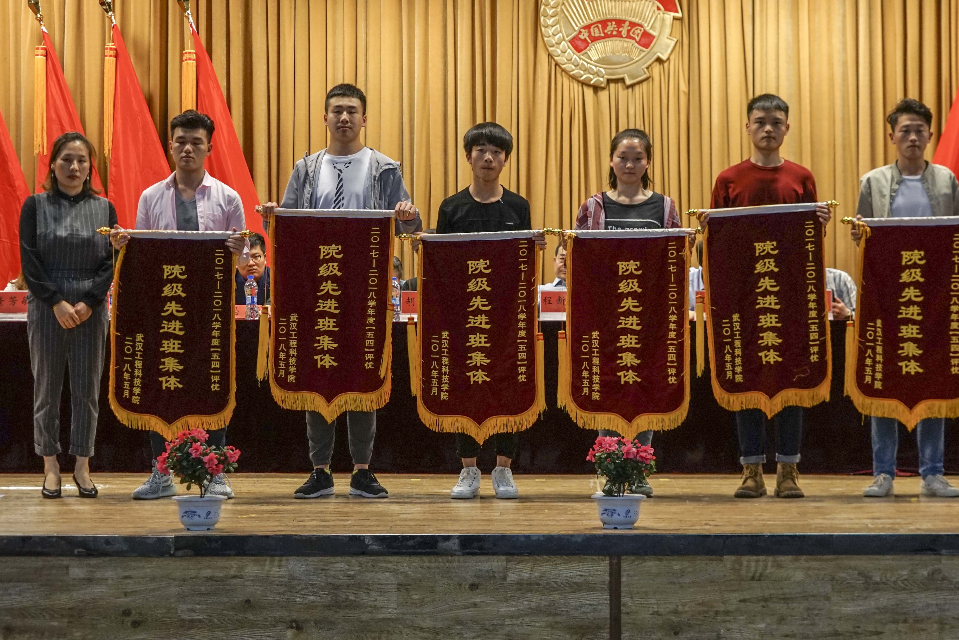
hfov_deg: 24.1
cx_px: 606
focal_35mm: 84
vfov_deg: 16.2
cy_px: 243
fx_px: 2238
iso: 1000
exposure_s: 1/45
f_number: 5.6
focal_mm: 61
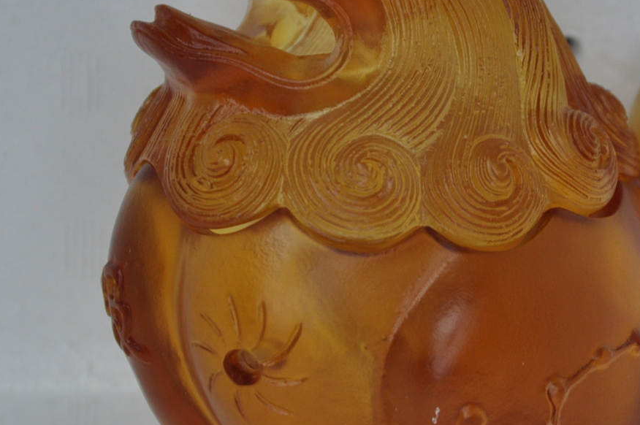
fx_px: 2934
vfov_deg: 8.3
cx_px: 475
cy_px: 205
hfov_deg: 12.4
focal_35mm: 165
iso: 400
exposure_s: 1/100
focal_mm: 45
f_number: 4.8
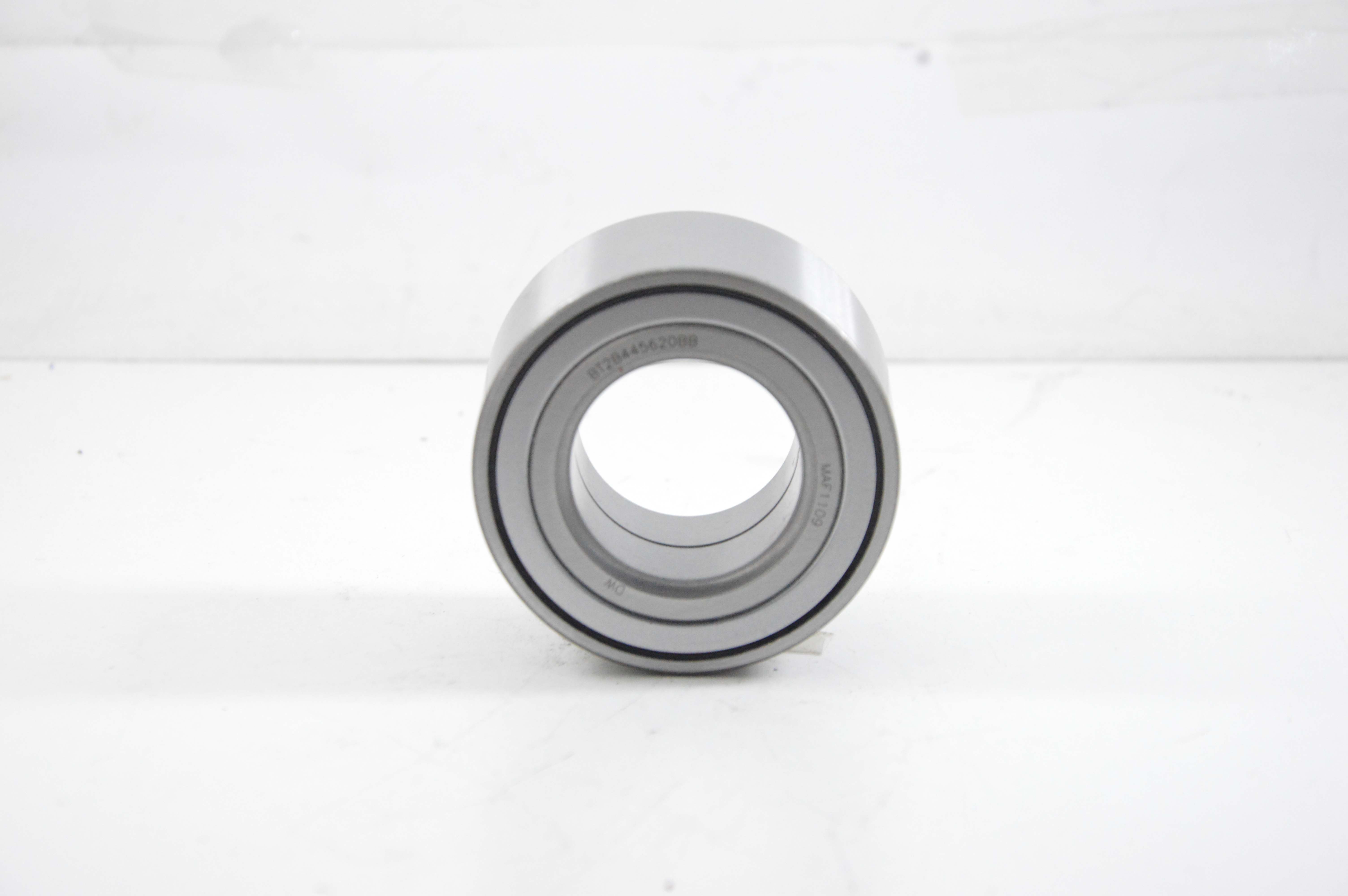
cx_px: 674
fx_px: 4209
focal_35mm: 112
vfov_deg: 12.2
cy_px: 448
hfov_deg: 18.2
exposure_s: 1/100
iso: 3200
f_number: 7.1
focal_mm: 75
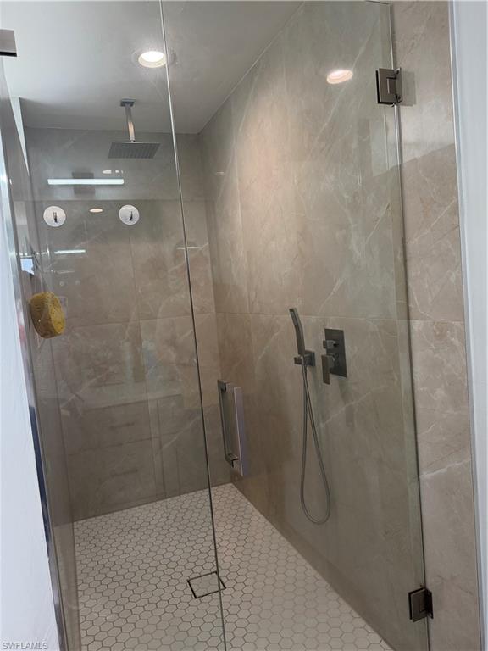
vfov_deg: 71.6
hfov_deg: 56.8
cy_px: 326
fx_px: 451
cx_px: 244
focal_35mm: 24
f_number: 1.78
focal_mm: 6.76
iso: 200
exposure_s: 1/237
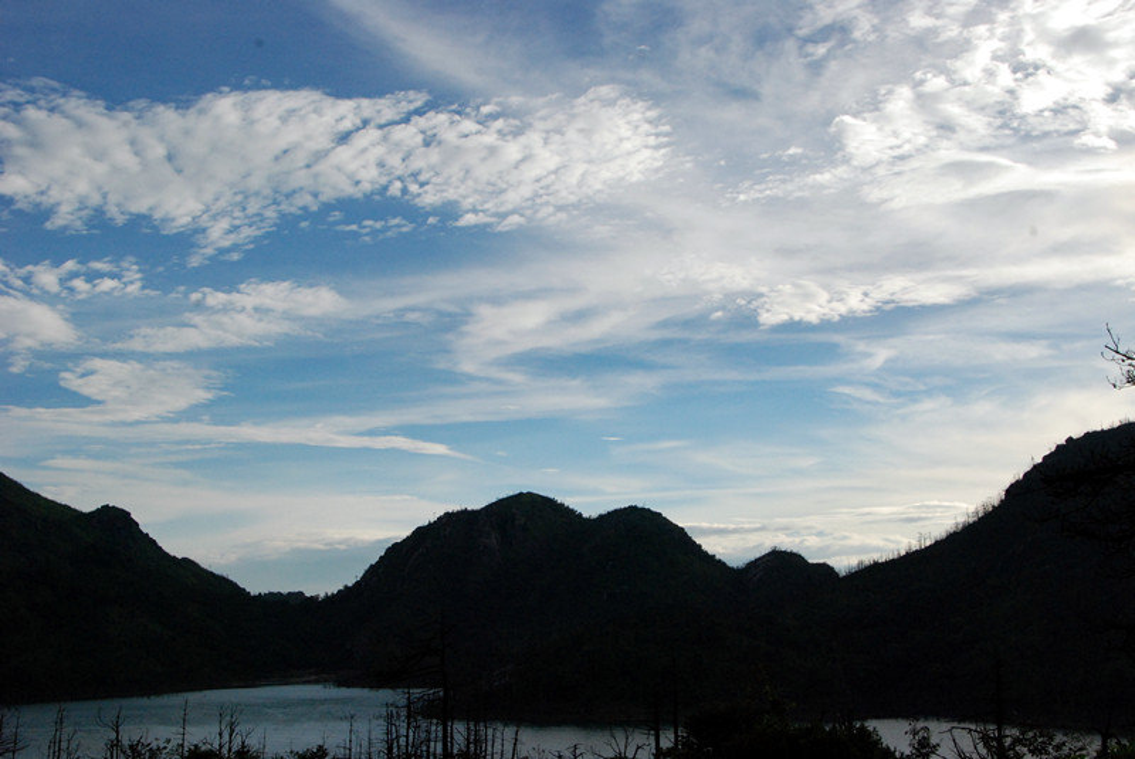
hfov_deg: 41.1
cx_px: 568
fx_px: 1515
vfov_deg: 28.1
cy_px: 380
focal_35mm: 48
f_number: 16
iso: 1000
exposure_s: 1/1000
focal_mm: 32
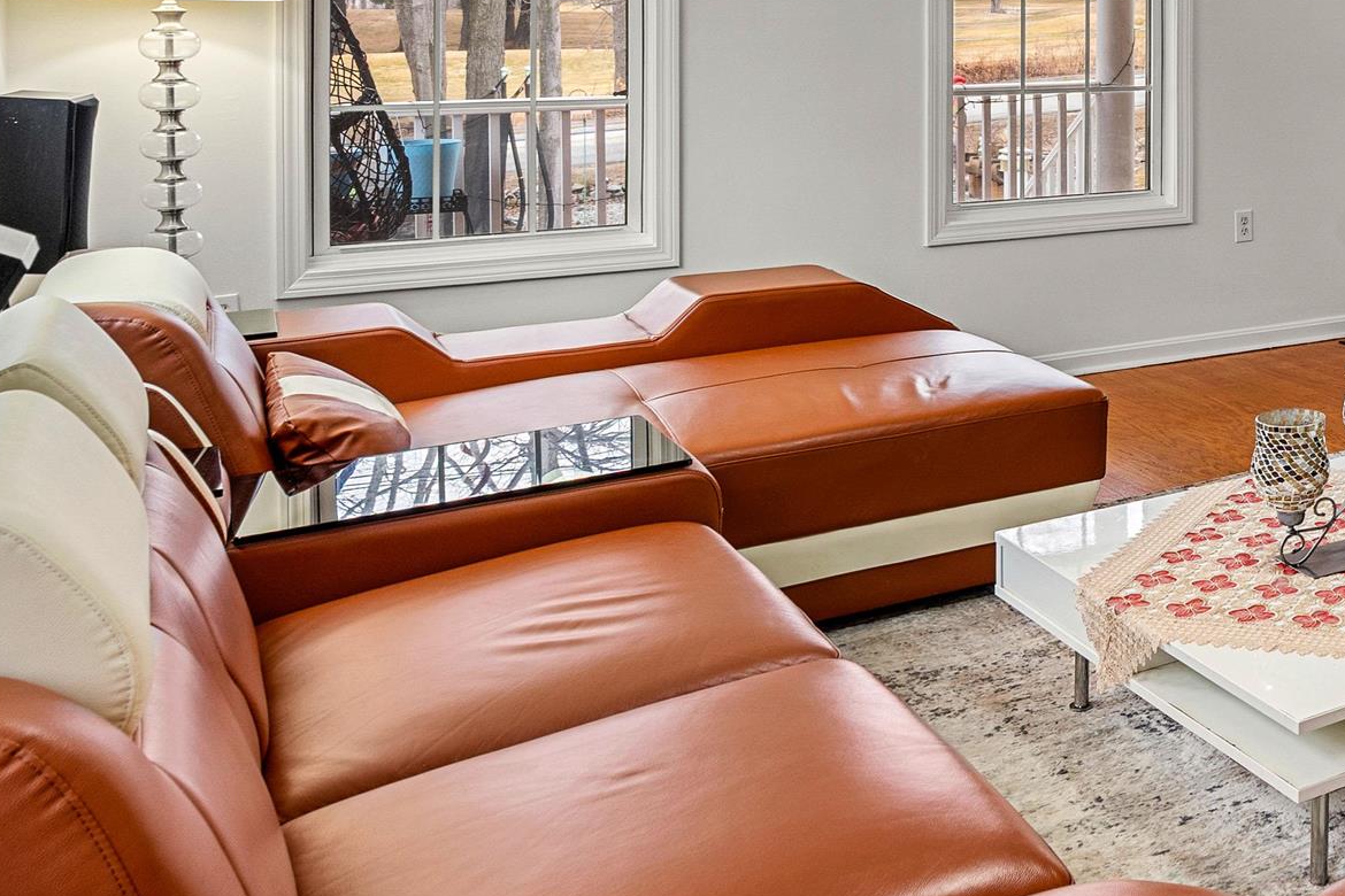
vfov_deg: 29.8
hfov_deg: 39.0
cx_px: 1444
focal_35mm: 42
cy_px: 1
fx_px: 1569
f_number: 8
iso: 400
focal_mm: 16
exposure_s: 1/2
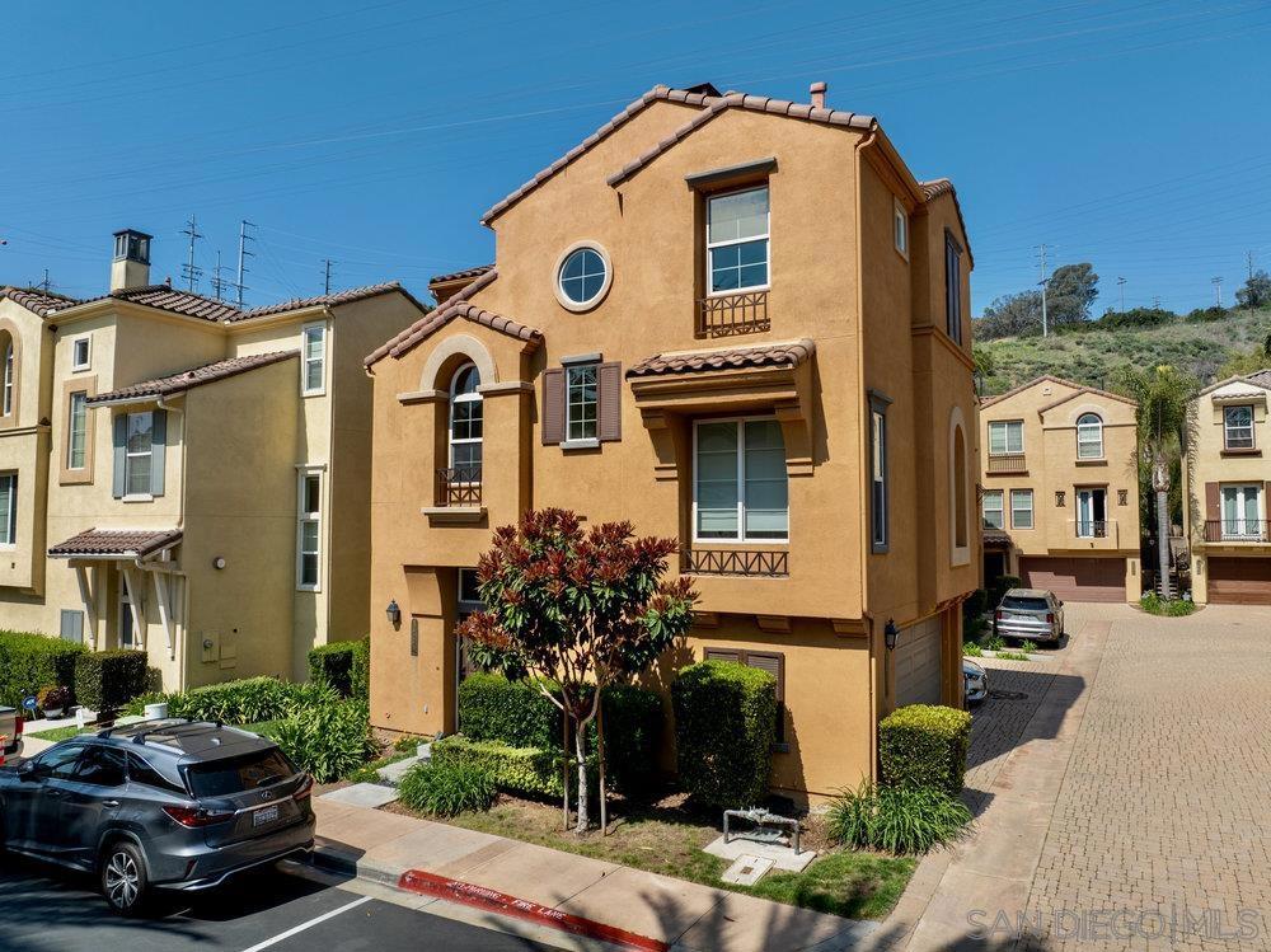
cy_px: 476
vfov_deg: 56.8
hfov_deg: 71.6
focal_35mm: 24
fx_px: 881
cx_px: 636
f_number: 2.8
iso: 110
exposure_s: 1/4000
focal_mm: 12.29
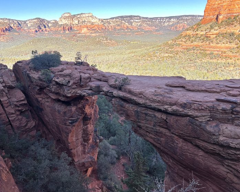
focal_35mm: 28
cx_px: 110
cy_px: 94
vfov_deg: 51.5
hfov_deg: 62.1
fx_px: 199
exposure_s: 1/1597
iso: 50
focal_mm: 5.7
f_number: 1.5
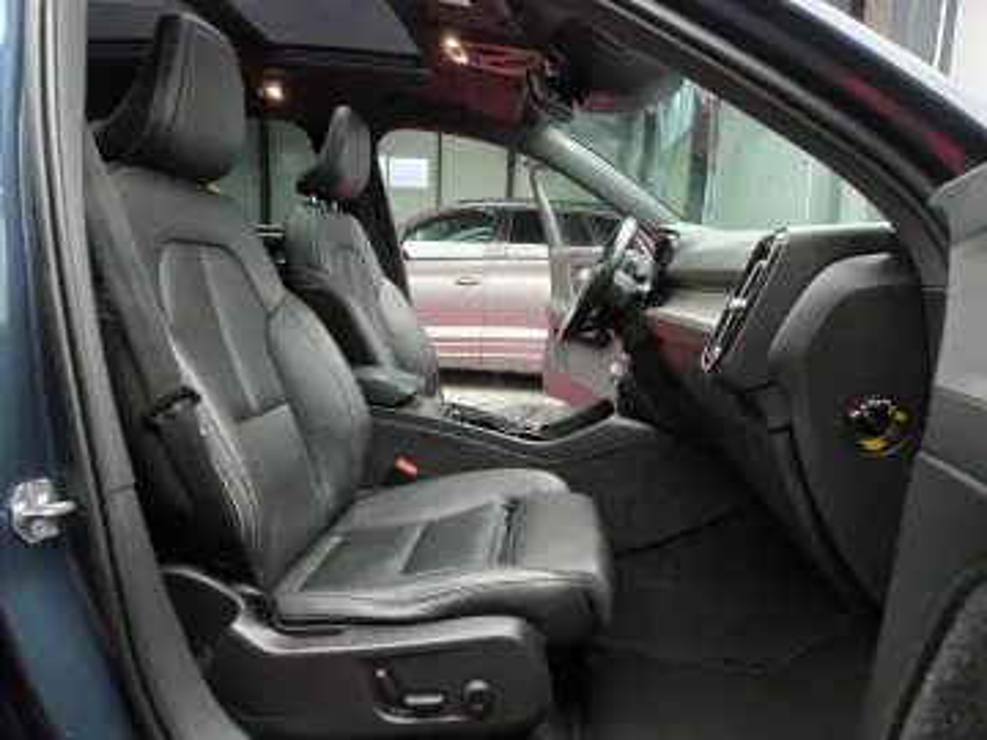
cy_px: 370
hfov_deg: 73.9
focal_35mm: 23
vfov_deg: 58.9
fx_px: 656
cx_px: 494
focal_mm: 5.4
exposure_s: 1/100
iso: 1000
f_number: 1.8
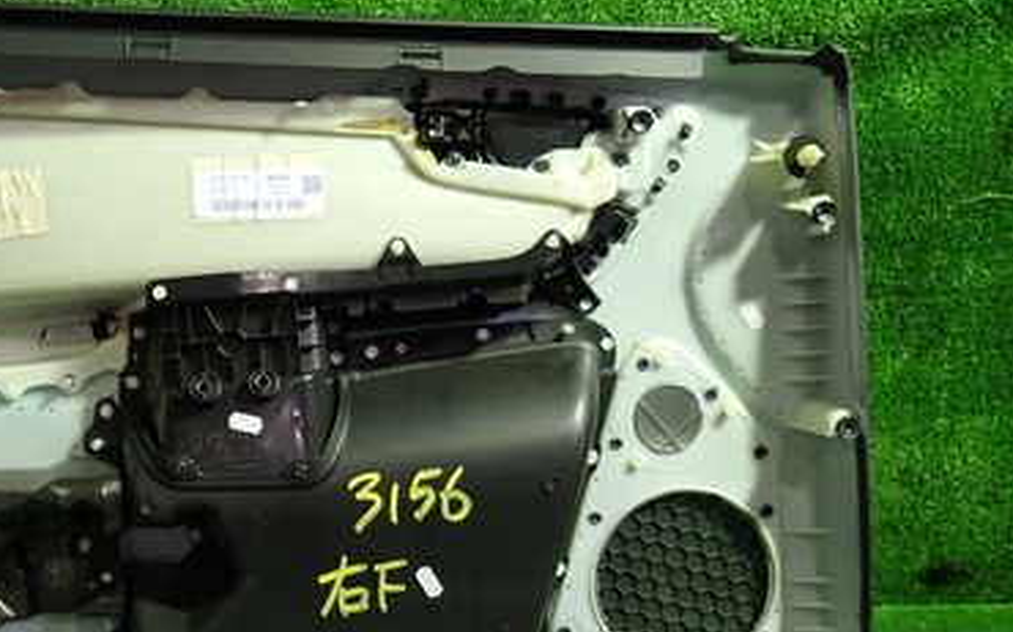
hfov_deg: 45.4
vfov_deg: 29.8
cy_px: 375
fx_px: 1187
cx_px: 323
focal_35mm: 43
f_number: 2
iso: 200
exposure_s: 1/30
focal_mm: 4.5
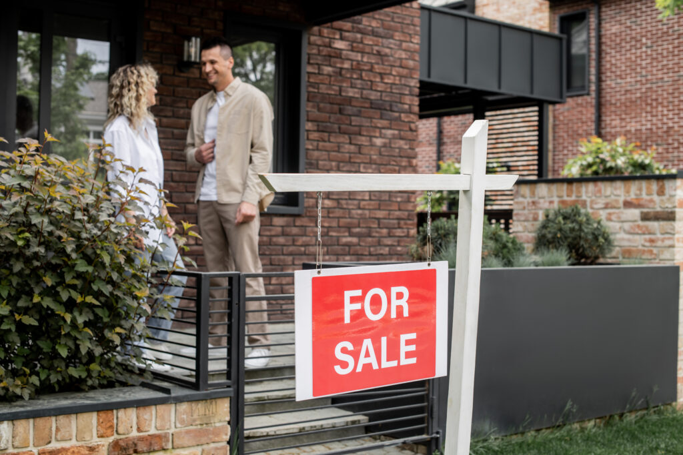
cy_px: 228
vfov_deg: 27.0
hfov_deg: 39.6
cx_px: 342
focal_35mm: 50
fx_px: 949
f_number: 5
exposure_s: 1/160
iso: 160
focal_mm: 50
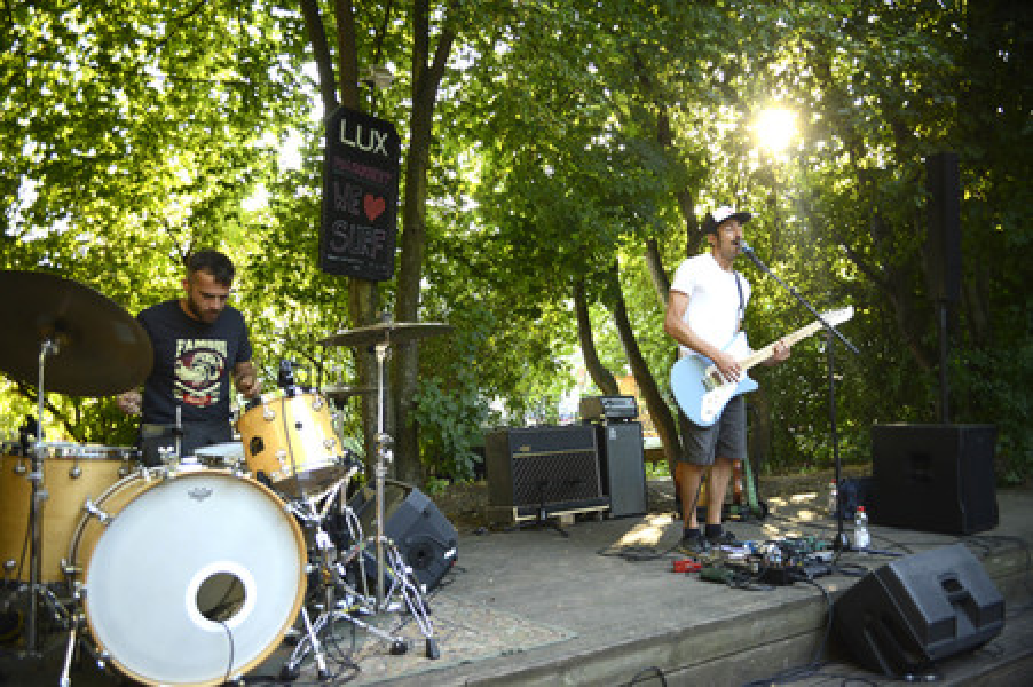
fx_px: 860
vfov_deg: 43.5
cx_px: 516
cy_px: 344
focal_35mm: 30
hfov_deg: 62.0
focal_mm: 30
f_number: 4.5
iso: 1600
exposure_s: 1/250
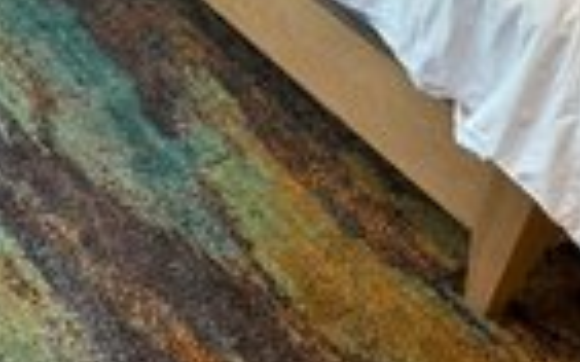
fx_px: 980
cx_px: 142
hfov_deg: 32.3
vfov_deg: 20.5
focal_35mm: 62
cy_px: 323
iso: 320
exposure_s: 1/60
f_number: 1.78
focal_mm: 6.76
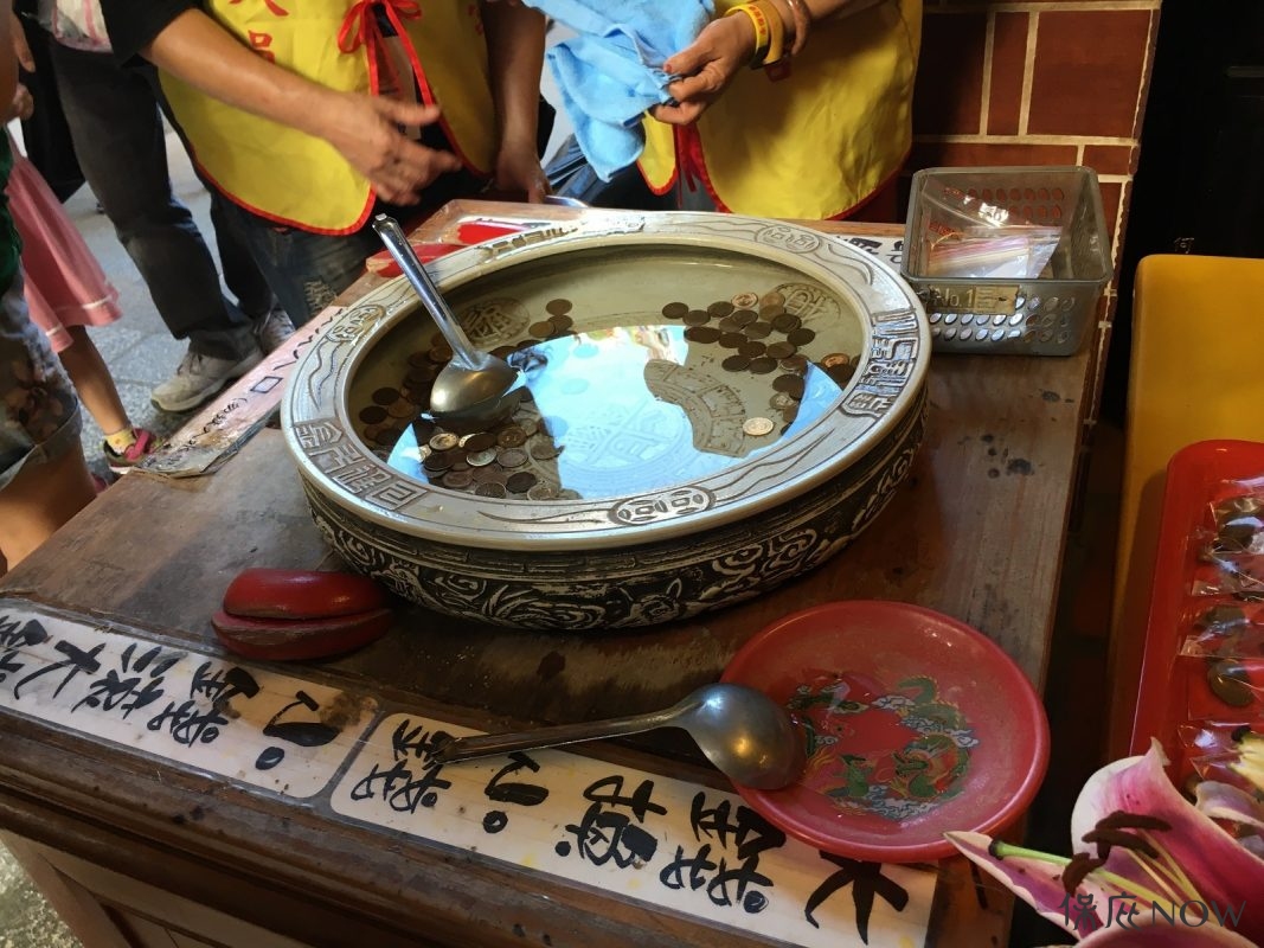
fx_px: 1059
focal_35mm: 29
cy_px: 474
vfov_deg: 48.2
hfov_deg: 61.7
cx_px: 632
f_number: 2.2
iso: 50
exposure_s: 1/30
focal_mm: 4.15
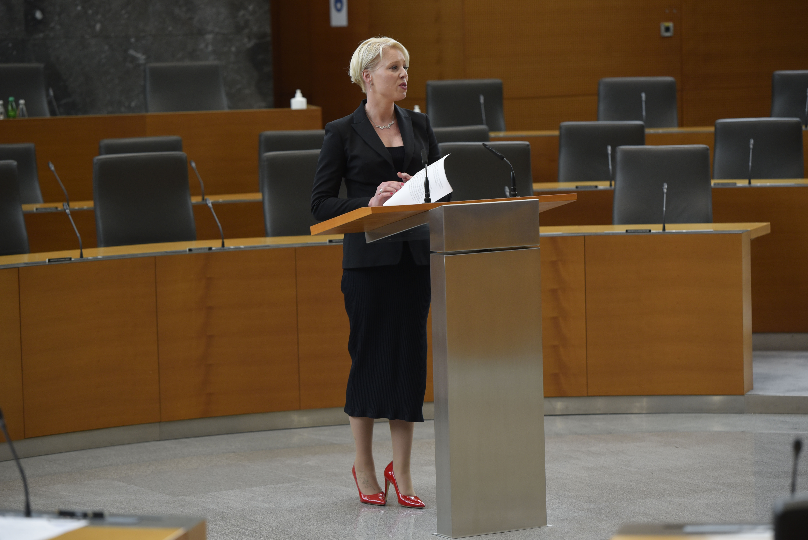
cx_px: 404
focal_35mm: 135
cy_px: 270
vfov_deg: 10.2
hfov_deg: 15.2
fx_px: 3031
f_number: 3.5
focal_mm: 135
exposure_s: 1/200
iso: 640
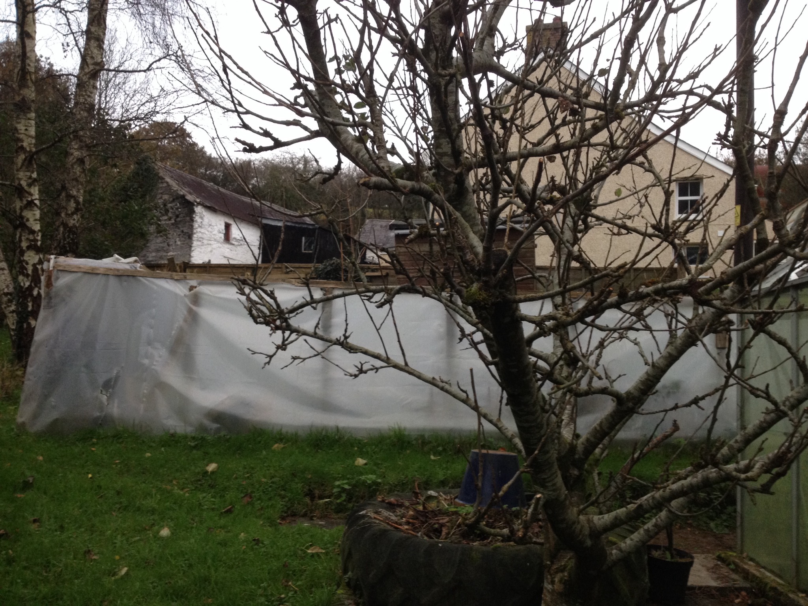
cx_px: 404
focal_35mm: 35
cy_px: 303
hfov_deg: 52.6
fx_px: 817
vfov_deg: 40.7
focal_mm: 4.28
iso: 100
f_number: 2.4
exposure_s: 1/20
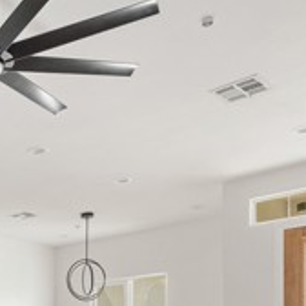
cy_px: 356
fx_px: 550
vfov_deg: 27.7
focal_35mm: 55
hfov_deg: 26.4
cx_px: -93
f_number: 5.6
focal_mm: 17
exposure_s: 1/25
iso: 400
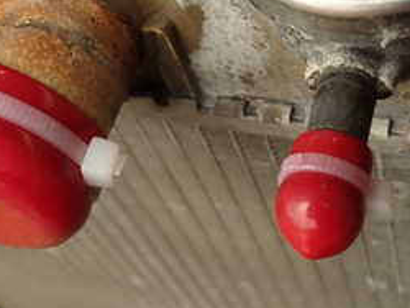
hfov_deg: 32.1
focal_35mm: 60
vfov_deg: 23.6
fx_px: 711
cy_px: 15
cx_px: 235
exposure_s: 1/400
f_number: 2.8
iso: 100
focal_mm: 4.5
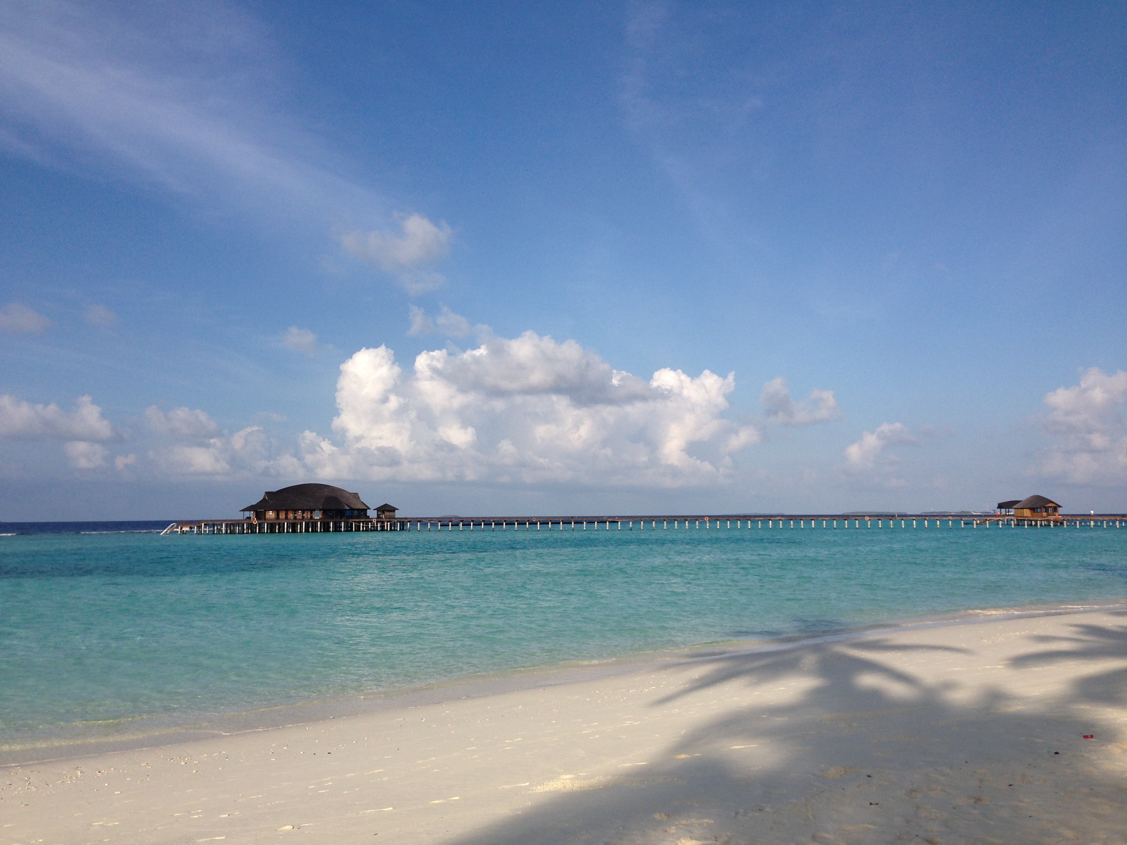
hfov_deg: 55.4
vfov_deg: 42.9
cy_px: 422
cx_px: 564
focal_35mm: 33
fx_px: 1074
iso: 50
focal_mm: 4.13
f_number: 2.4
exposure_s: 1/2358
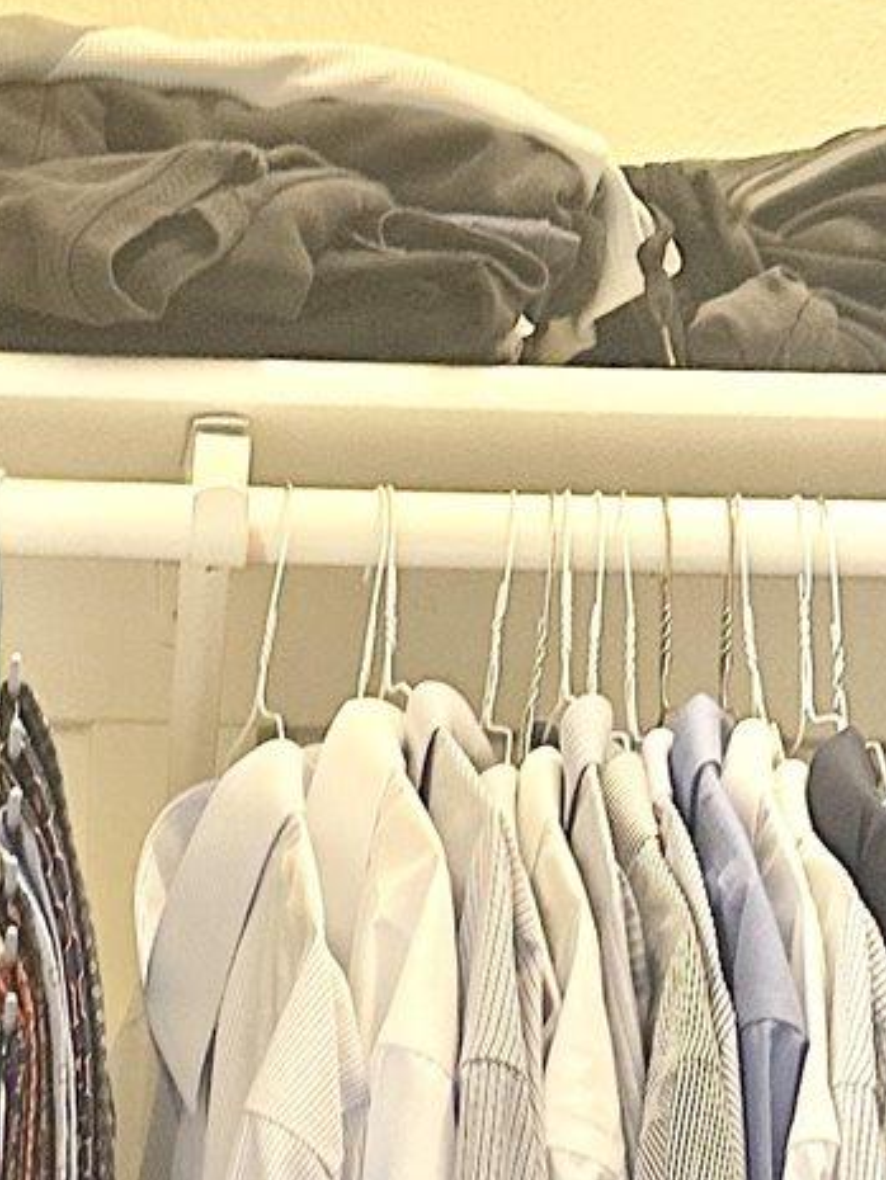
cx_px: 145
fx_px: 4059
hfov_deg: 12.4
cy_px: 939
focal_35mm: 119
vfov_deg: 16.4
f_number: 1.78
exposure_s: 1/60
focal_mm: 6.86
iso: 200
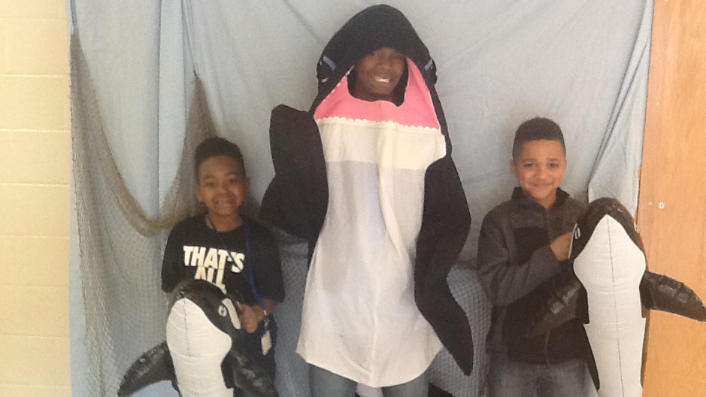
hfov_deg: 42.1
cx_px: 359
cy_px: 250
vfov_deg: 24.3
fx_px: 917
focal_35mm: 49
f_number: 2.4
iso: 100
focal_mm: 2.03
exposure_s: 1/30
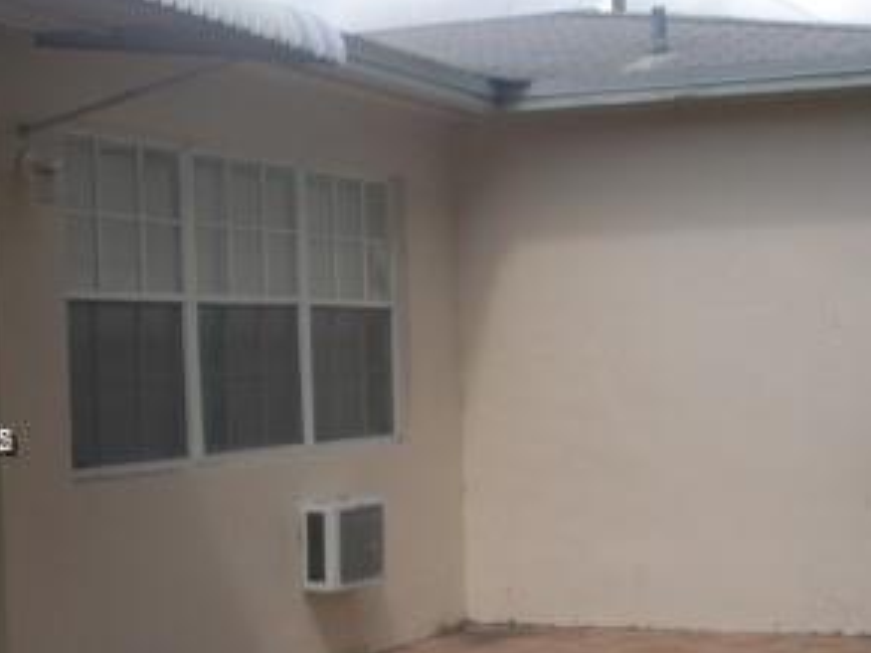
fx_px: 1988
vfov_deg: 18.6
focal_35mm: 79
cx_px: 555
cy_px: 444
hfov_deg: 24.6
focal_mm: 6.3
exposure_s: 1/200
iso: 64
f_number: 7.9
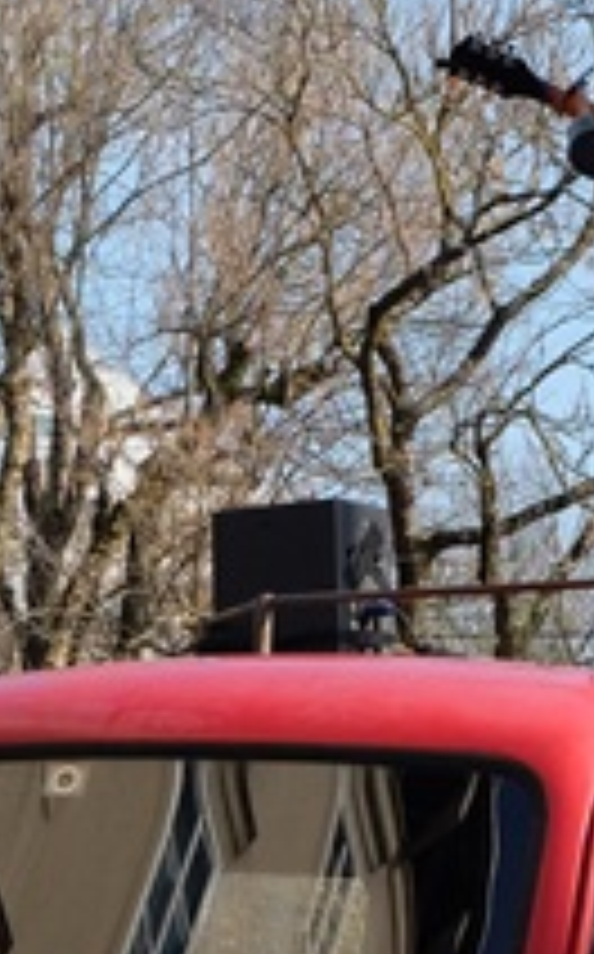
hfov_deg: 8.7
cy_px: 968
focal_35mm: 146
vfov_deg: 14.1
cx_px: -335
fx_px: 3792
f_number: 8
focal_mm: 20.5
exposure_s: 1/400
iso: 400
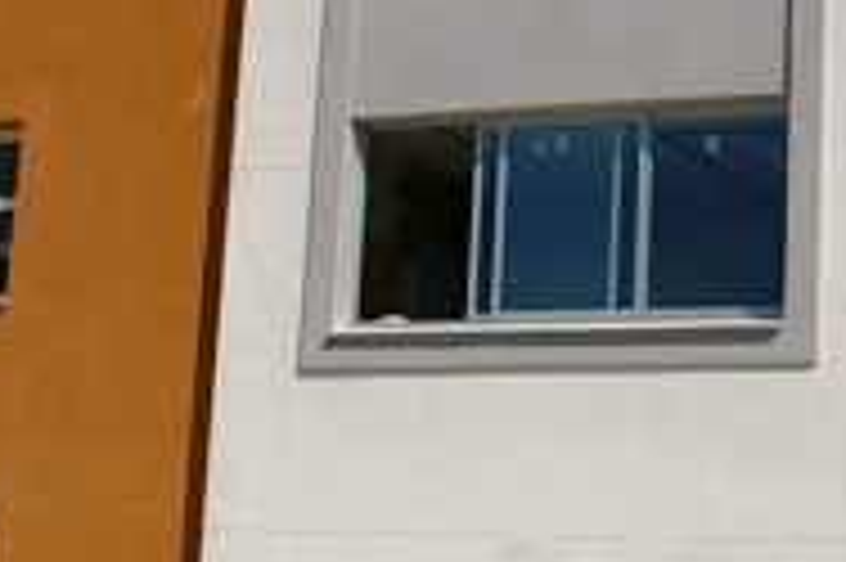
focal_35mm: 92
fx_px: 2160
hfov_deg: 21.7
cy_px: 49
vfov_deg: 14.7
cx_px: 734
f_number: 11
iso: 200
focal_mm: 18
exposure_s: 1/500
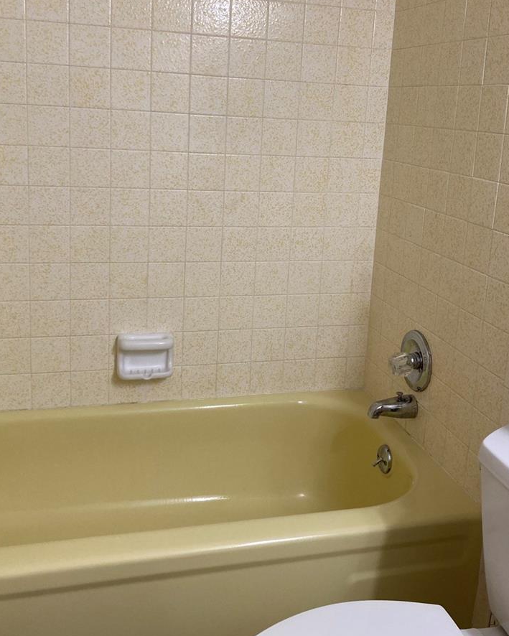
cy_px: 255
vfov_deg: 48.8
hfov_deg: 40.1
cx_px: 274
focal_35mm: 37
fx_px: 697
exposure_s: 1/60
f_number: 1.8
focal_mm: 3.99
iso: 64
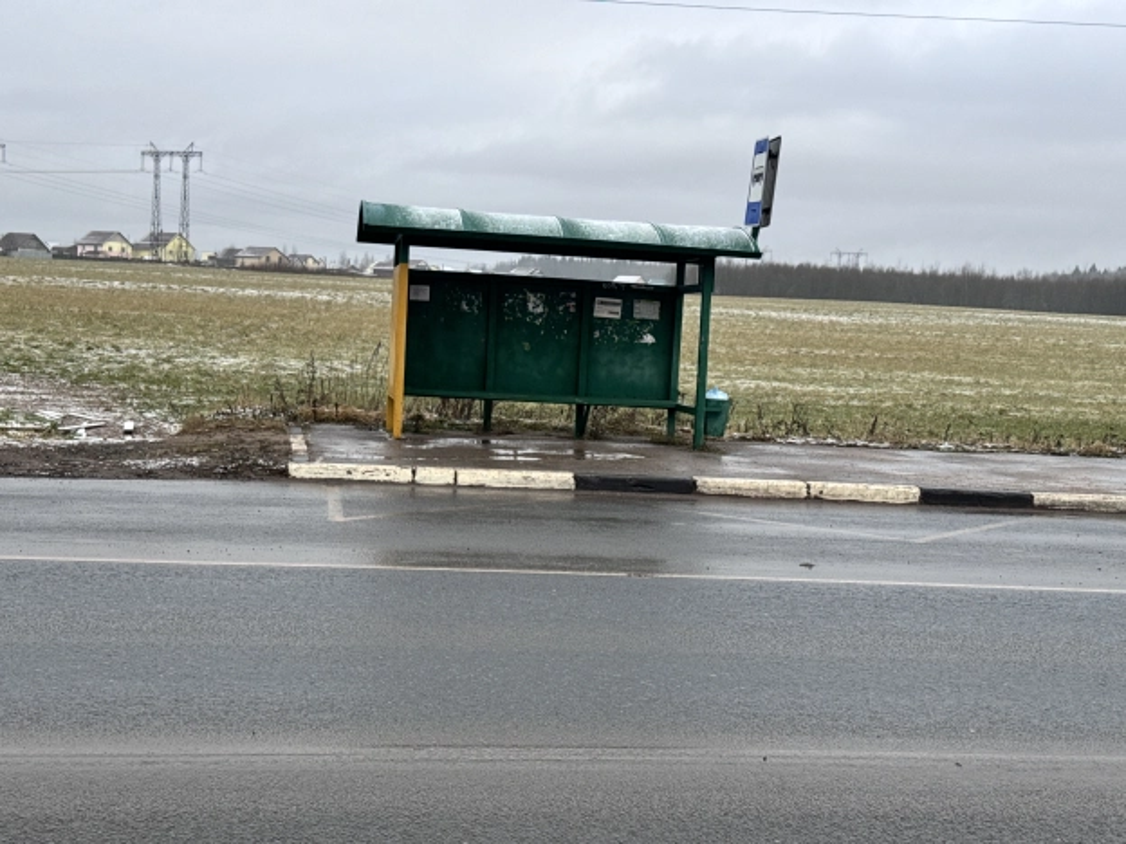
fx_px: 1561
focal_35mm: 48
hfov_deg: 39.7
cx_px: 563
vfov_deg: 30.3
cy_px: 422
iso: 64
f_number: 1.78
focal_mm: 6.76
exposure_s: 1/274
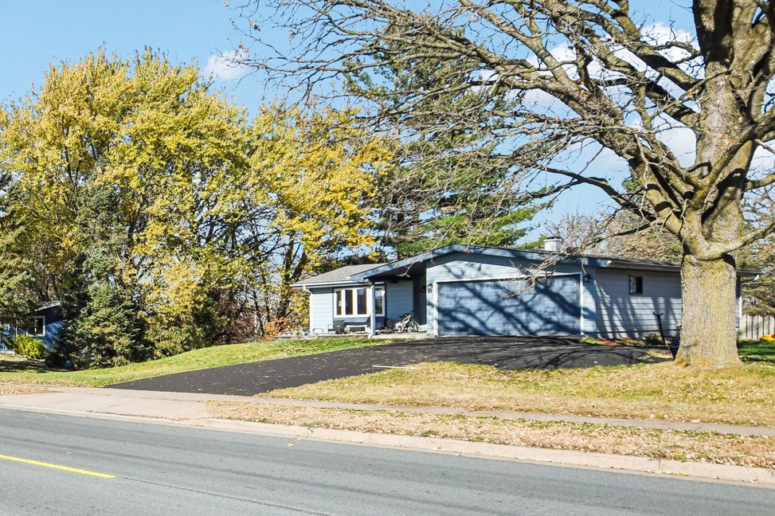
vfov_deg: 33.2
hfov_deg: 40.8
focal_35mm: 40
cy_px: 317
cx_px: -39
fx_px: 861
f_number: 6.3
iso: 400
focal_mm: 13
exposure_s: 1/2500
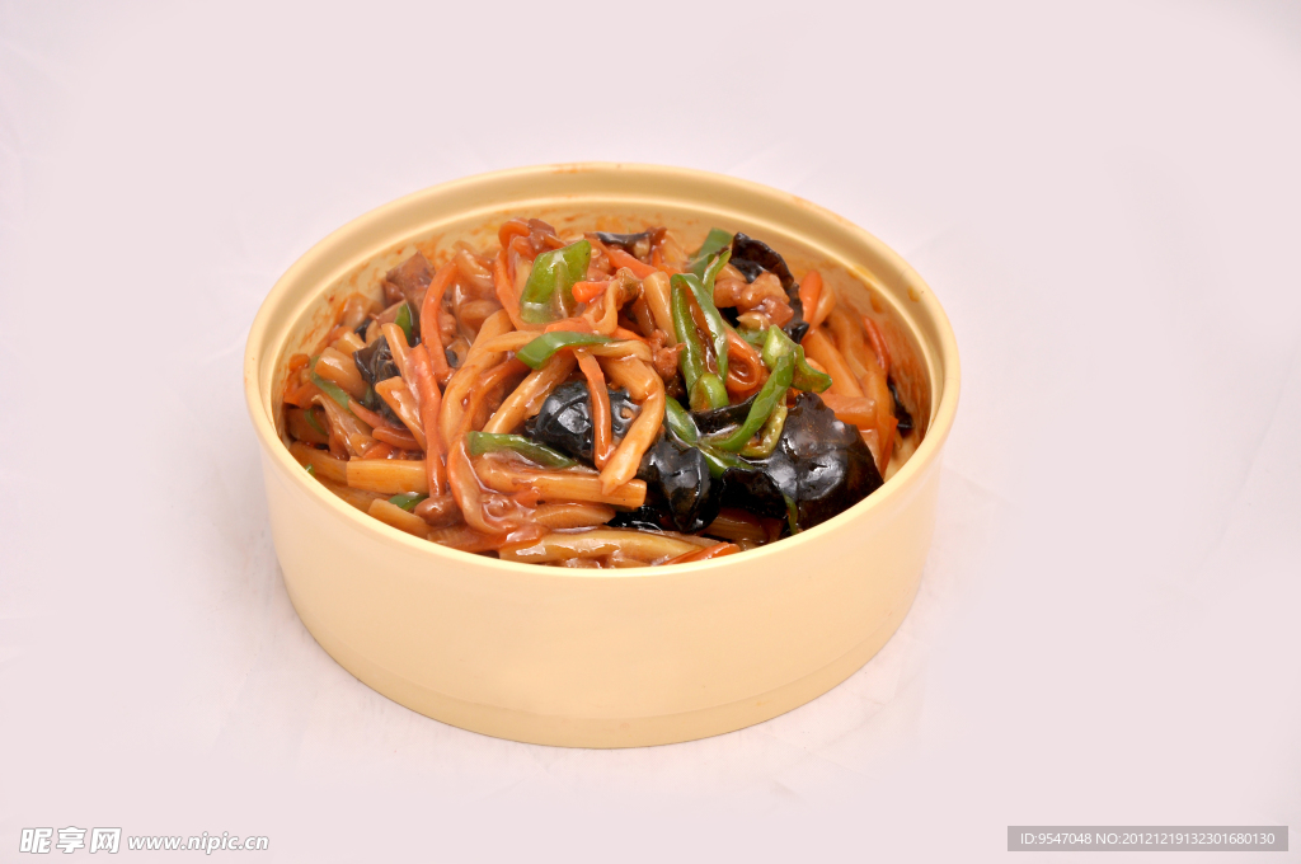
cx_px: 650
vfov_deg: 13.8
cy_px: 432
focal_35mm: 99
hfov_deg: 20.6
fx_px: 3573
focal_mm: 66
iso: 200
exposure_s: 1/125
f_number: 10
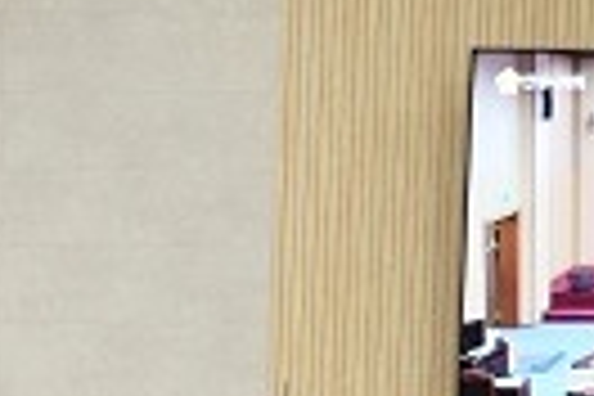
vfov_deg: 5.8
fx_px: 3712
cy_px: 1116
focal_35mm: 225
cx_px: -468
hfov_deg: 8.8
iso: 1600
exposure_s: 1/250
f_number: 4
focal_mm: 31
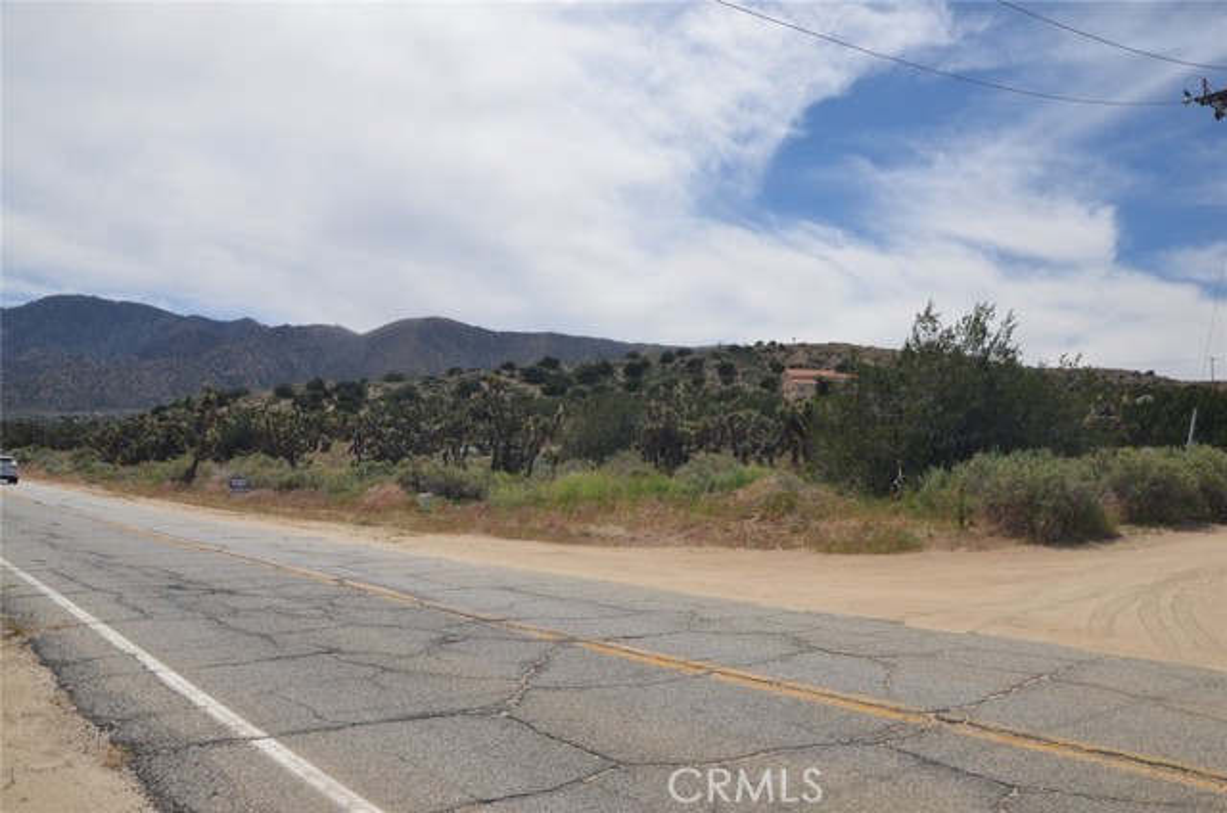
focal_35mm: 27
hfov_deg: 67.5
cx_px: 614
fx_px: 918
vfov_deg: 47.7
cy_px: 406
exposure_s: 1/250
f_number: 8
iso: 110
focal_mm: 18
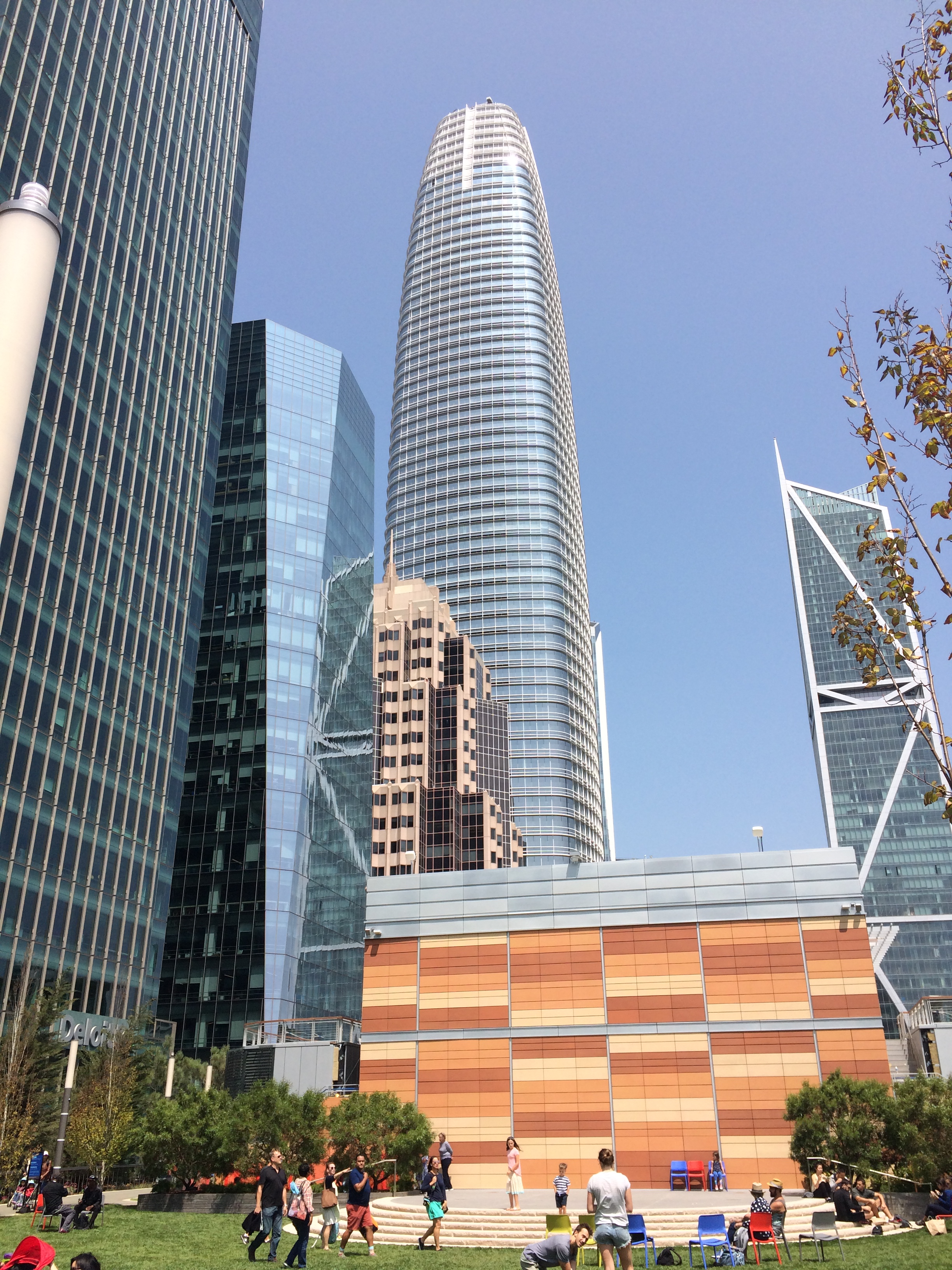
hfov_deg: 48.2
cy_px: 635
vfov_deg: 61.7
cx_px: 476
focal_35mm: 29
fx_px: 1063
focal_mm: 4.15
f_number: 2.2
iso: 32
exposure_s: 1/2053
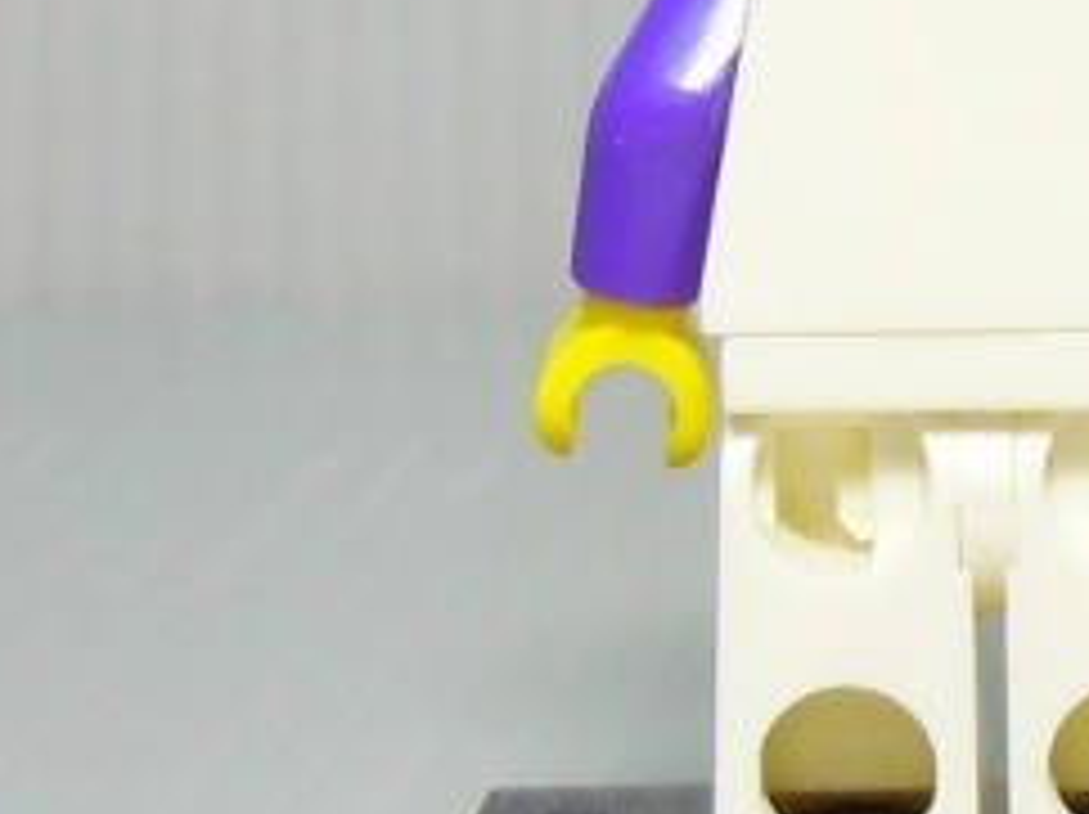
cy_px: 72
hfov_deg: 17.6
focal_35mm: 106
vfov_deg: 13.8
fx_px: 3331
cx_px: 1325
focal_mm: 5.4
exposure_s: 1/13
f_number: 3.5
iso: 100
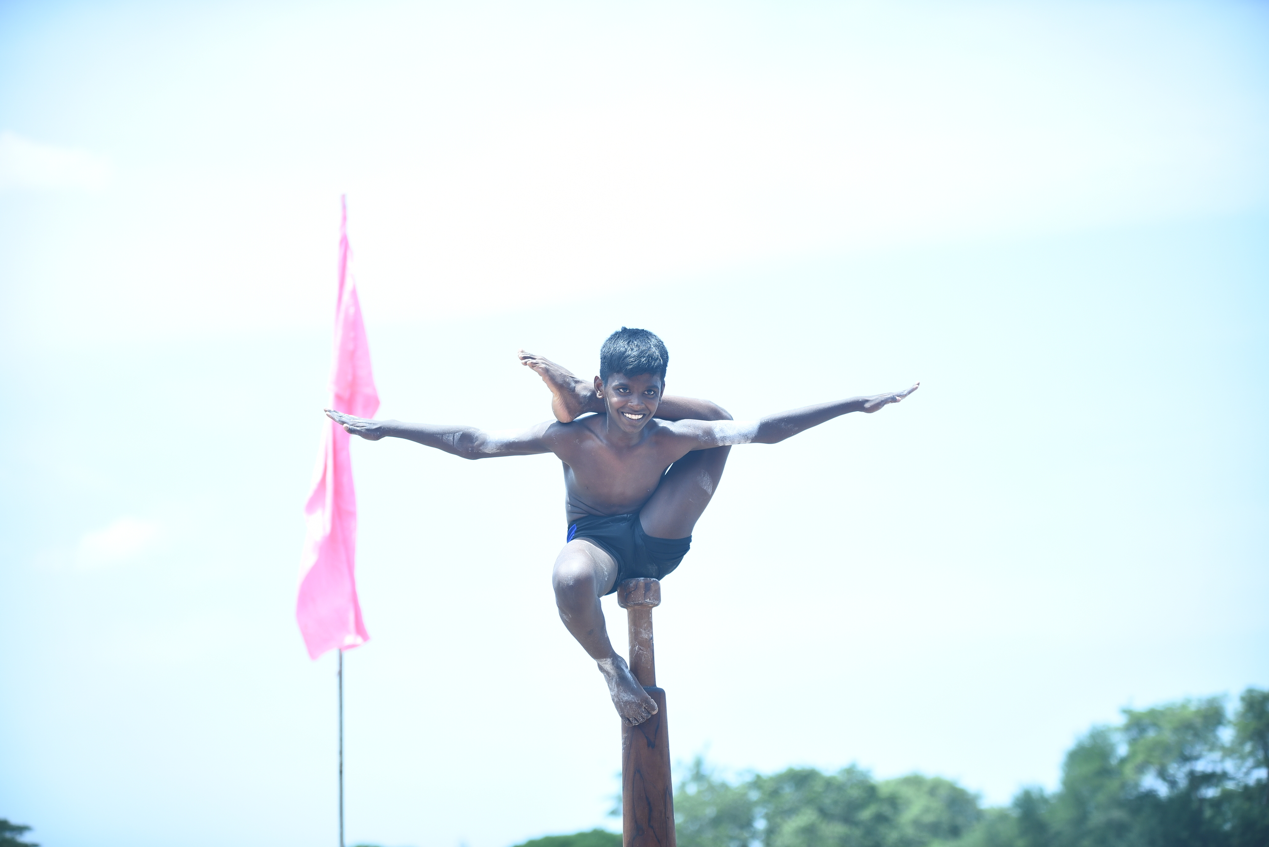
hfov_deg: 23.6
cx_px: 634
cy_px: 424
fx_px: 3033
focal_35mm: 86
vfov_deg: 15.9
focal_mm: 86
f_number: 3.2
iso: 200
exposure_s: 1/1000
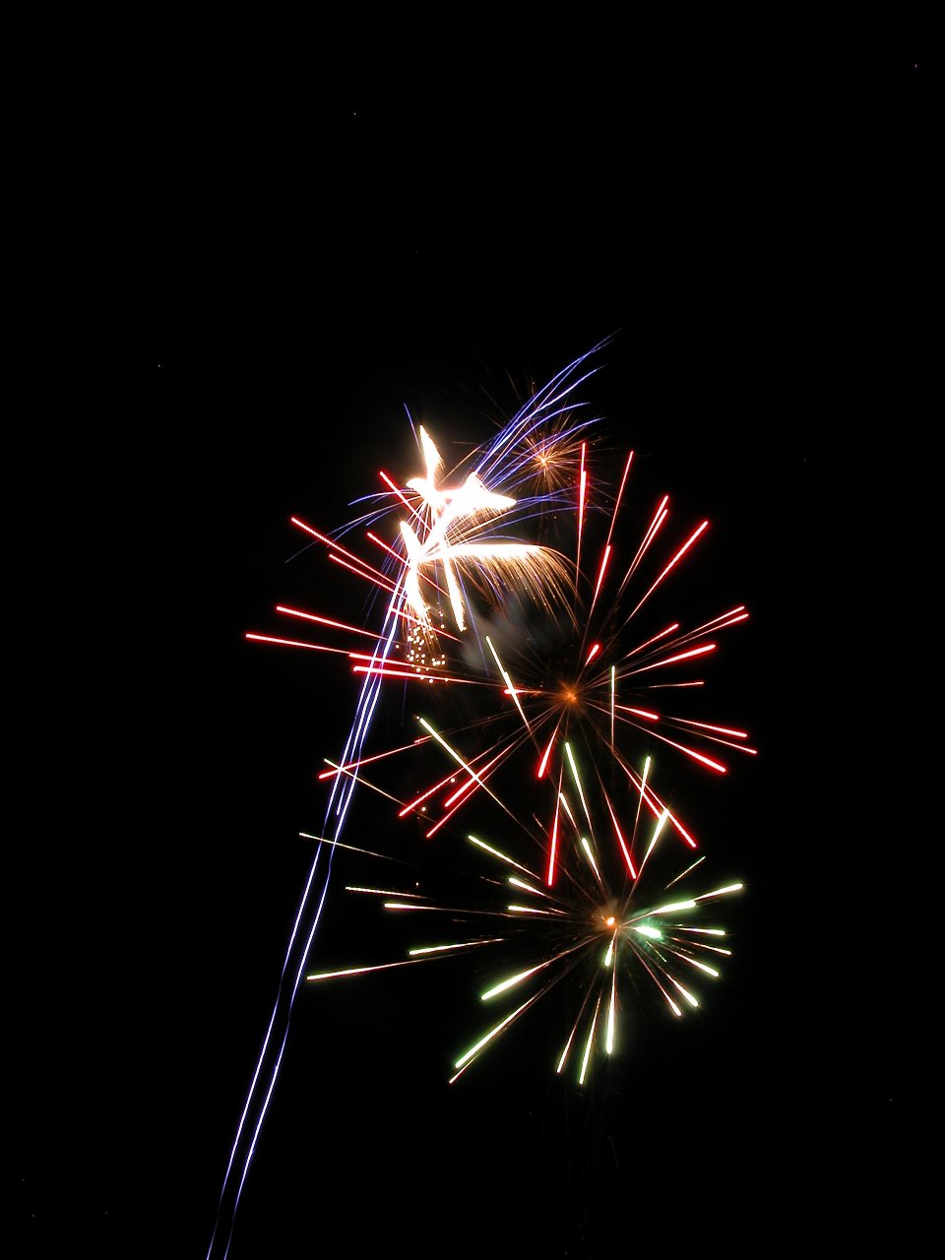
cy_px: 630
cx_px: 472
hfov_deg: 40.7
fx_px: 1274
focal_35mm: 35
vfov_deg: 52.6
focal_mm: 8.9
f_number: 8
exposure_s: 4
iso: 100
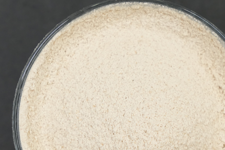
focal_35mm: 135
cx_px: 133
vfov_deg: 10.1
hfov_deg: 15.2
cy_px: 125
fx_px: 844
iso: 3200
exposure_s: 1/50
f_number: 10
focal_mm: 70
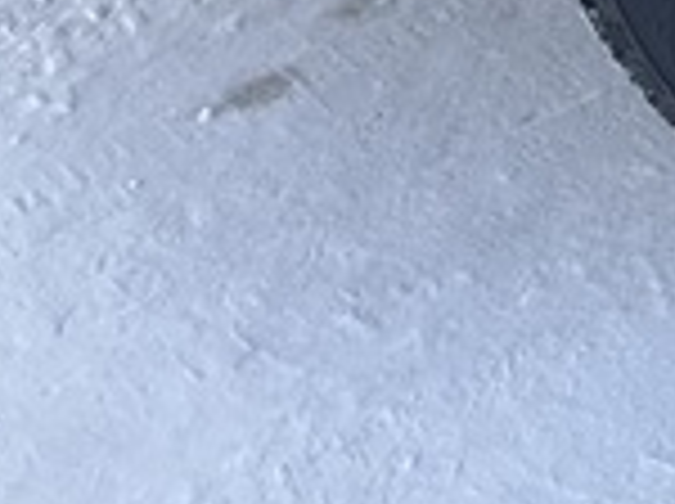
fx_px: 2414
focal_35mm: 124
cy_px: -288
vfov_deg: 11.4
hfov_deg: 14.1
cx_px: 1228
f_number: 1.8
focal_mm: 3
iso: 20
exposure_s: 1/122
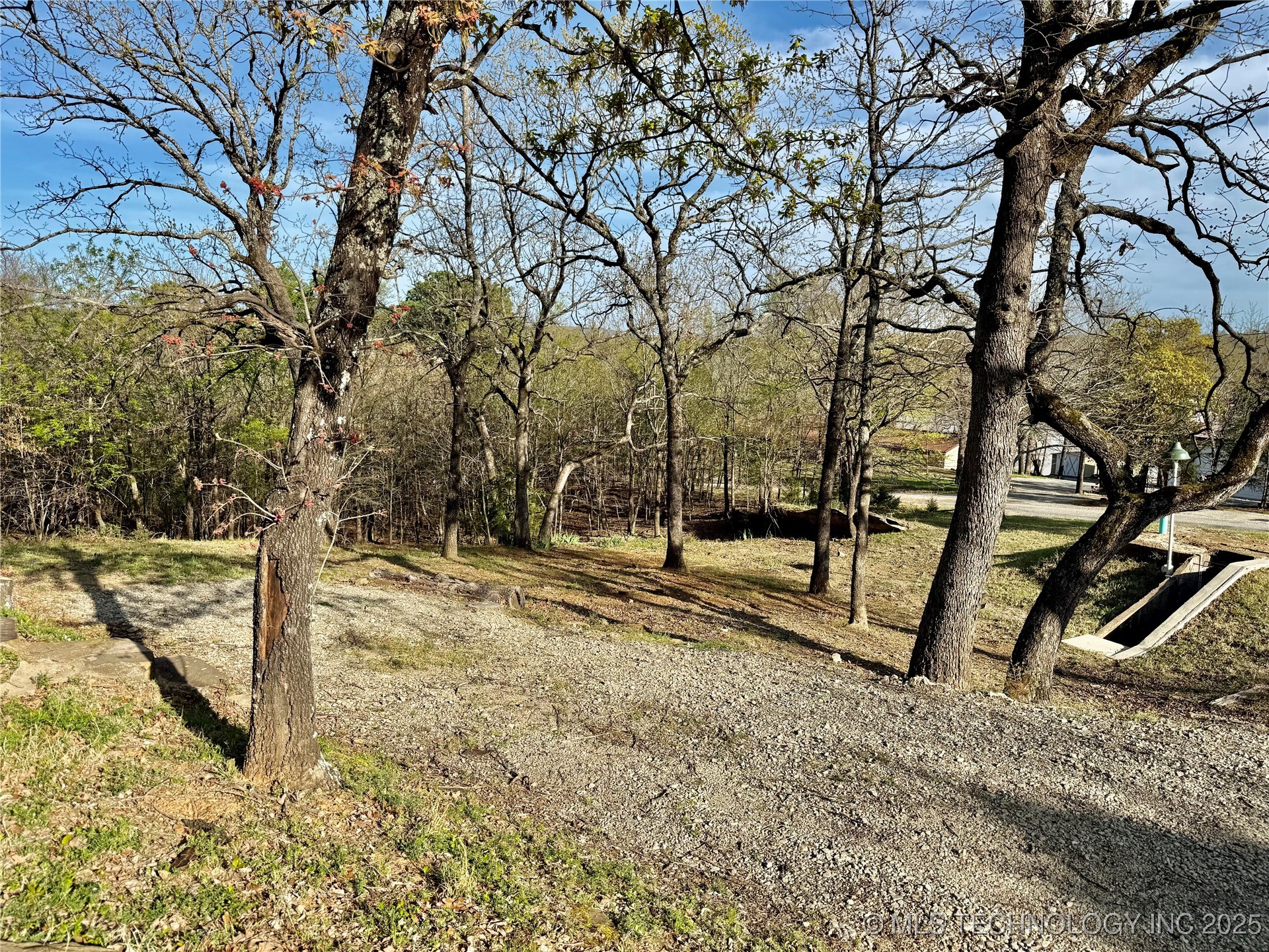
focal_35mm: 24
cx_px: 634
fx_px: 880
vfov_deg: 56.8
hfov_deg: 71.6
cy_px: 476
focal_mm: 6.76
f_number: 1.78
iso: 80
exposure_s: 1/2907
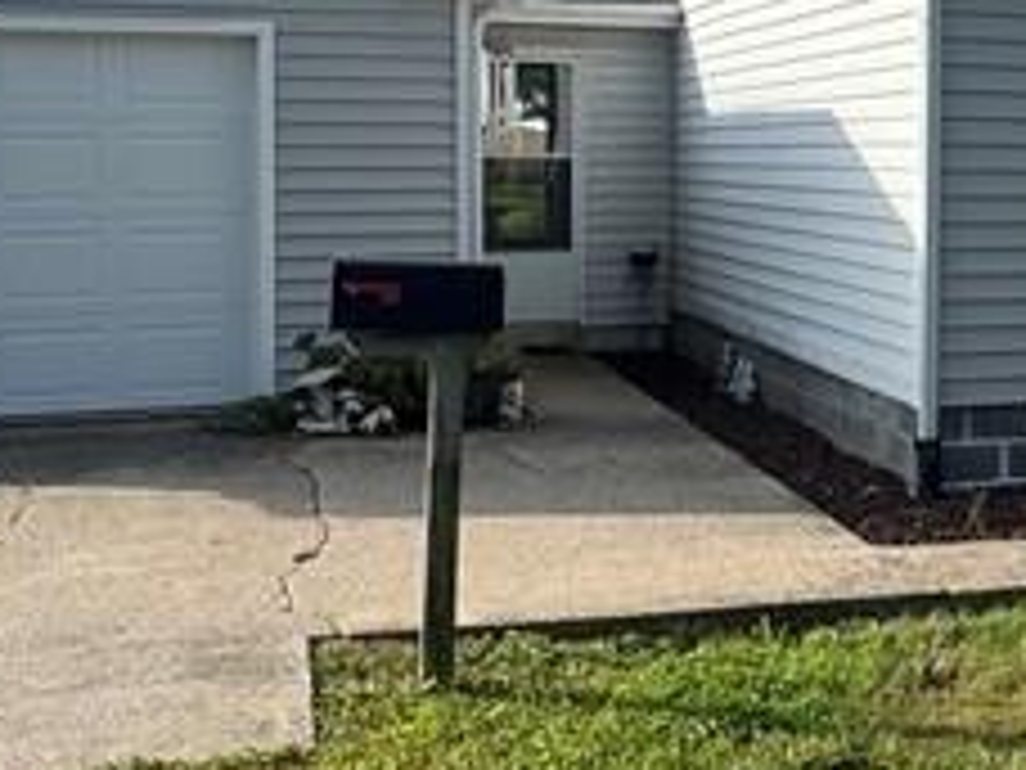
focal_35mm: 63
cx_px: 1084
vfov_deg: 23.0
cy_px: 180
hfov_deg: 28.4
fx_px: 1867
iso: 40
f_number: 2.2
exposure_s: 1/1256
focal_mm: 2.22
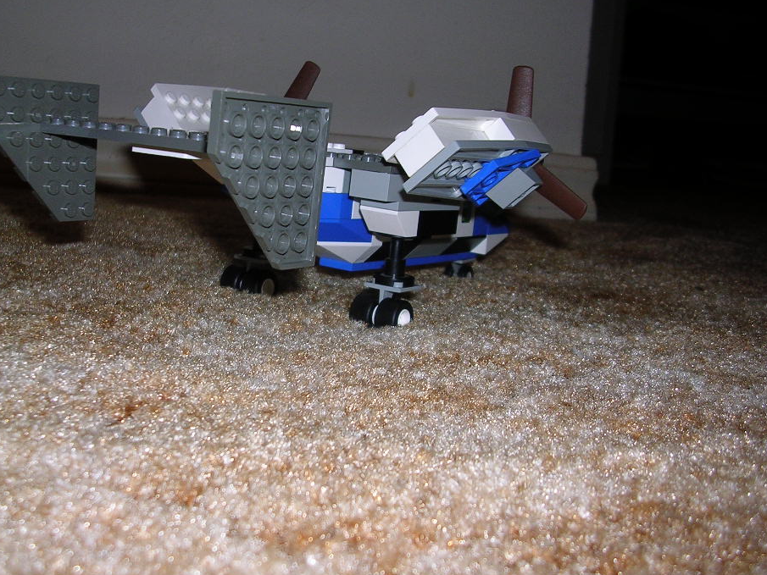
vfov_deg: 33.6
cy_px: 267
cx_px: 342
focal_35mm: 43
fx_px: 953
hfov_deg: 43.8
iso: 50
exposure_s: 1/60.1
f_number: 2.8
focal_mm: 5.8
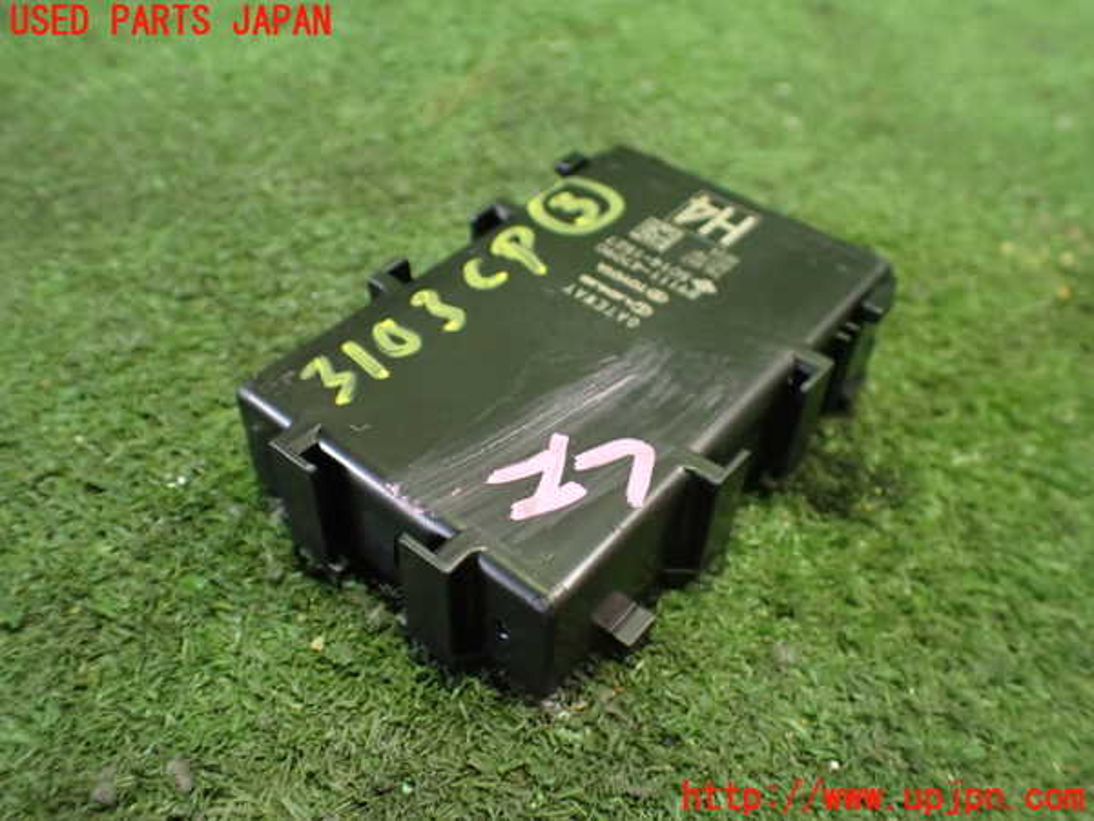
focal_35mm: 30
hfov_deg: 60.0
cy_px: 410
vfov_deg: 46.8
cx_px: 547
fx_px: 948
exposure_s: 1/30
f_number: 2.3
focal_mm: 5.4
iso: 1000
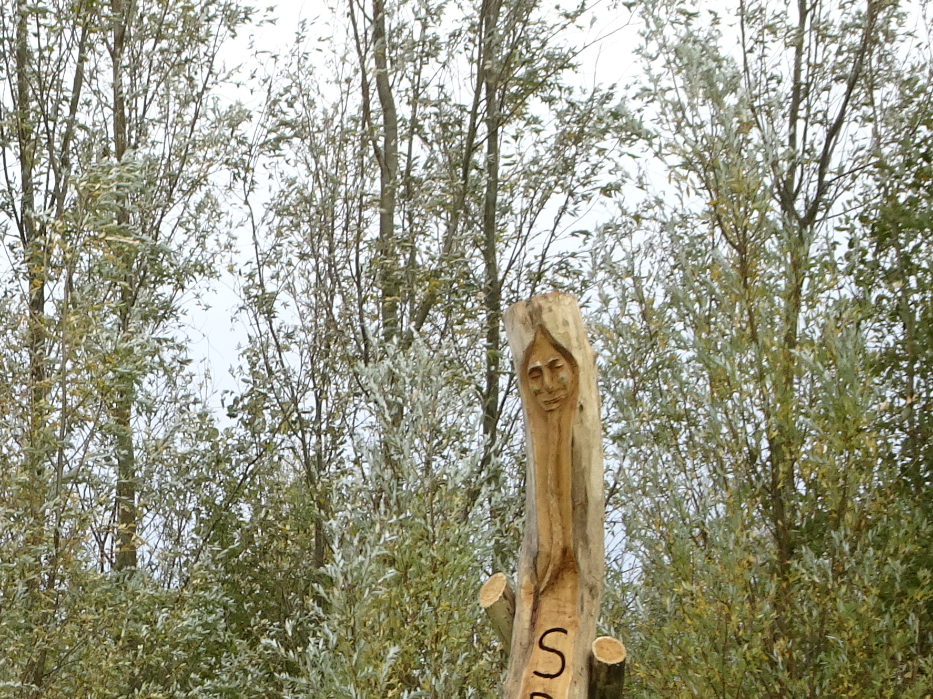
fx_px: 3719
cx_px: -34
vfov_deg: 10.6
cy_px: 753
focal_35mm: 138
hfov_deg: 14.1
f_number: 4.5
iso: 80
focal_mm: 8.51
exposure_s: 1/80
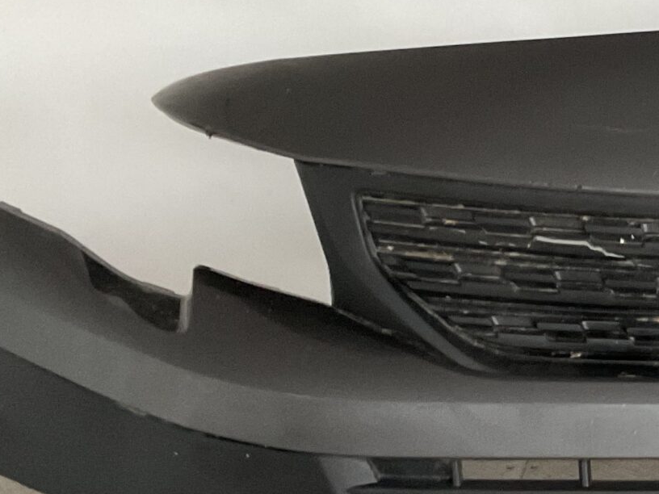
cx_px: 808
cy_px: 236
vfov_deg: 16.2
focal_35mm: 91
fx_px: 1732
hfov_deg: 20.1
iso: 160
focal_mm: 3
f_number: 1.8
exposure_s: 1/50
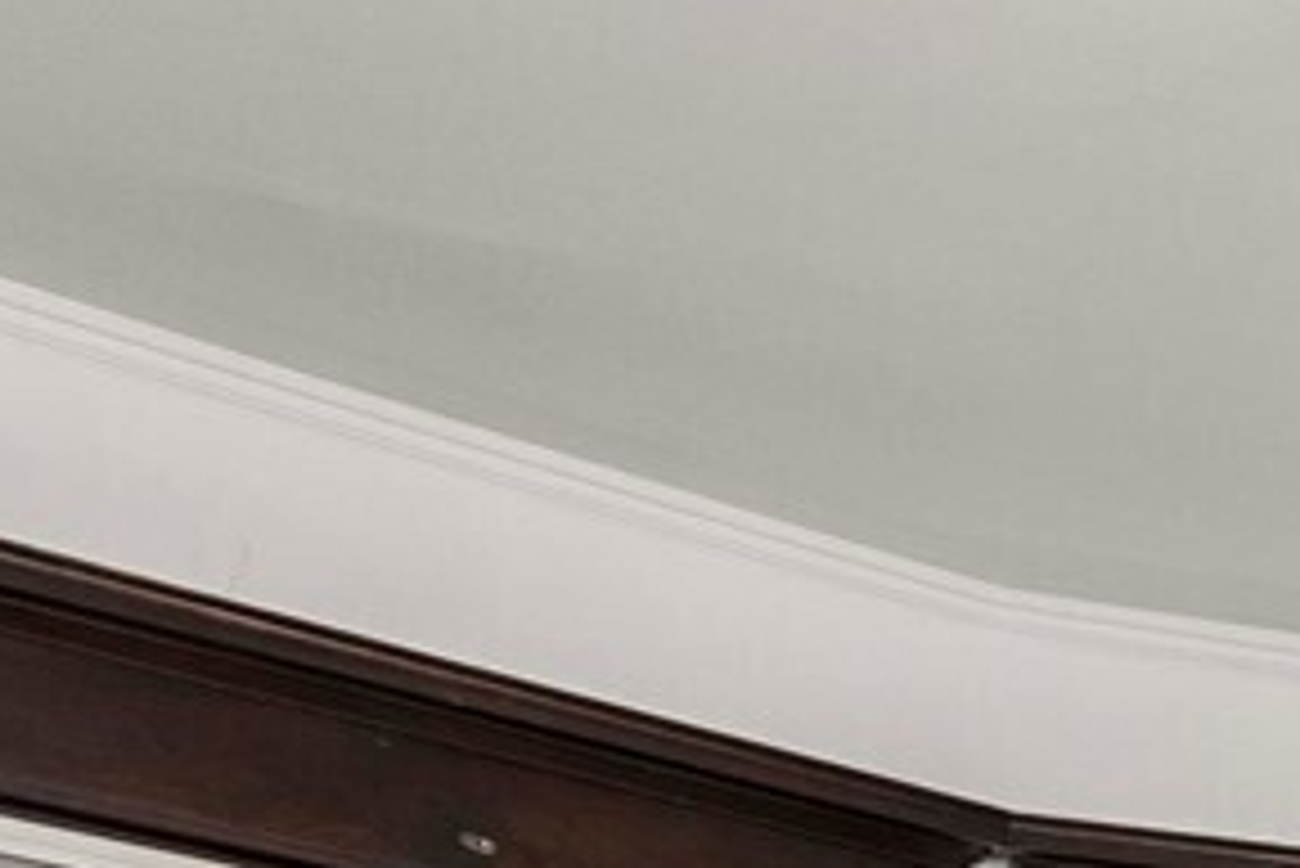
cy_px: 2103
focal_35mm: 94
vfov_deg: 11.8
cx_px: 2283
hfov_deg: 17.8
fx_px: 3396
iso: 1000
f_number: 8
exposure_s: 1/6
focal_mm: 16
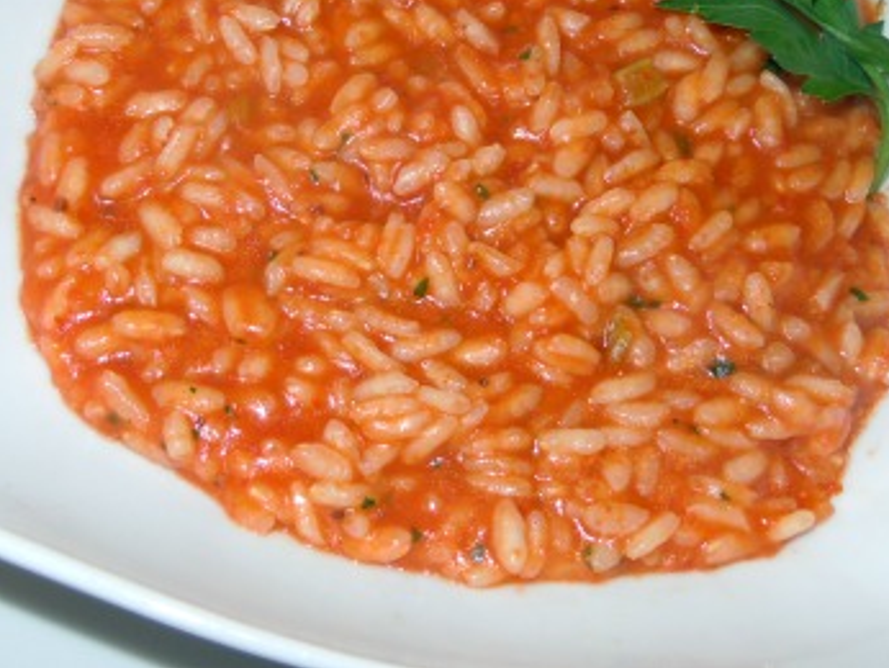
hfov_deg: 44.7
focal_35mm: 42
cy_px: 203
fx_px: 1079
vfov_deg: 34.0
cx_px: 412
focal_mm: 5.4
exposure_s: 1/30
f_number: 3.5
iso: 100
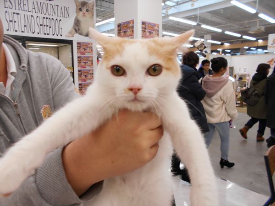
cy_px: 103
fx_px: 207
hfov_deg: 67.3
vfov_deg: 53.1
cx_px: 138
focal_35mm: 26
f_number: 3.2
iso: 80
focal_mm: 4.6
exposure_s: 1/40
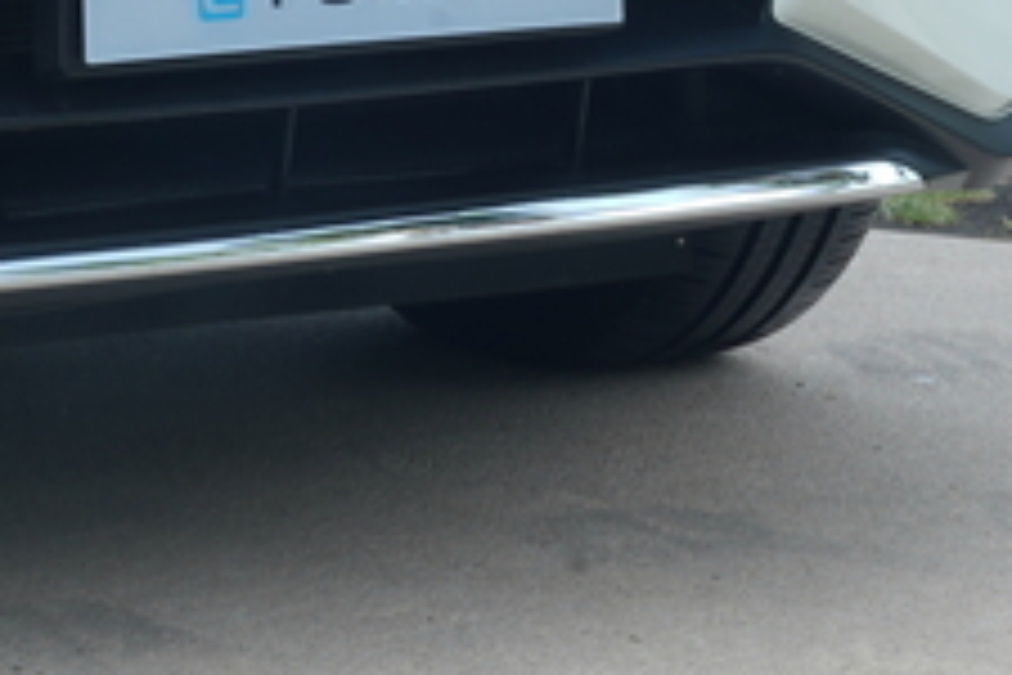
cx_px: -49
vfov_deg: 5.4
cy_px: -1116
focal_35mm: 245
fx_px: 6887
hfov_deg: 8.4
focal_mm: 46
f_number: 22
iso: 50
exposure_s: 10
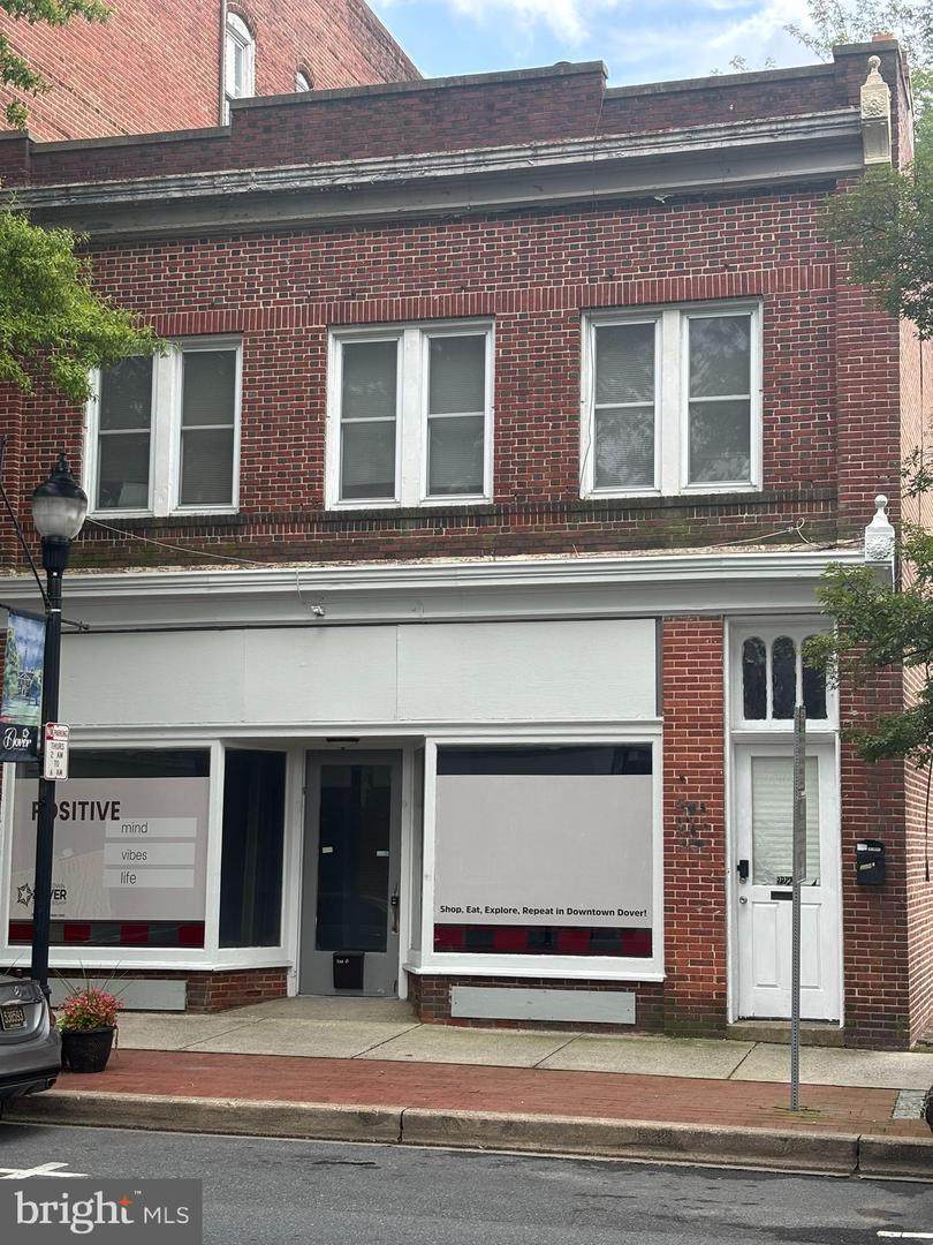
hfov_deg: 28.0
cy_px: 622
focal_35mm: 52
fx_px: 1869
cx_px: 466
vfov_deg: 36.8
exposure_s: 1/466
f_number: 1.6
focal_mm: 5.96
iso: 32
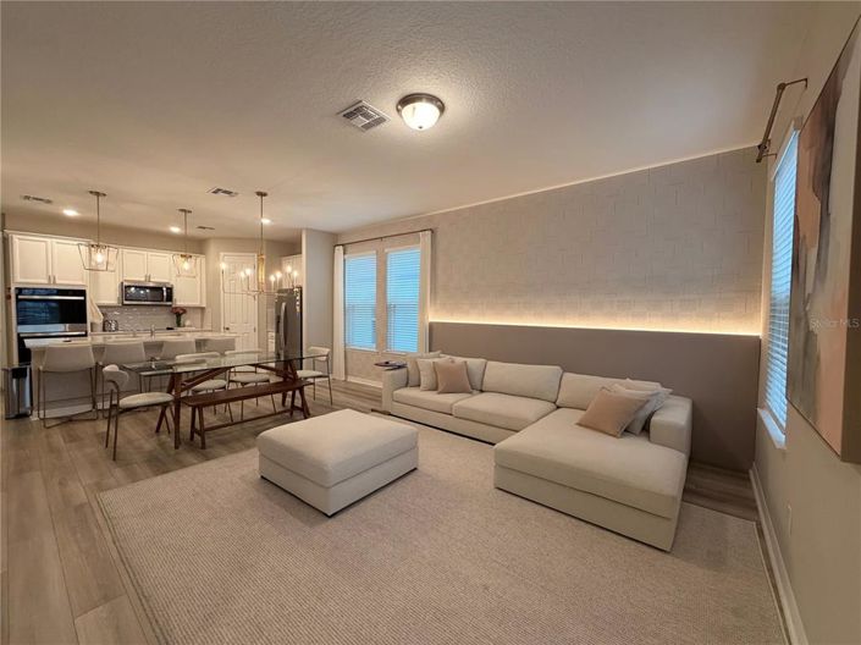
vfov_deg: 85.6
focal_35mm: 14
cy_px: 322
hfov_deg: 102.1
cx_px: 430
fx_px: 348
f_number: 2.2
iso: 320
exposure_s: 1/120
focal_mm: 2.22
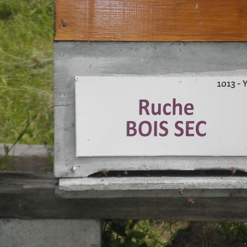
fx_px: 1082
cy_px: 121
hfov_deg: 13.0
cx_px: 160
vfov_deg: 13.0
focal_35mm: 134
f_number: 5.8
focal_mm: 19.6
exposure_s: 1/200
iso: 64
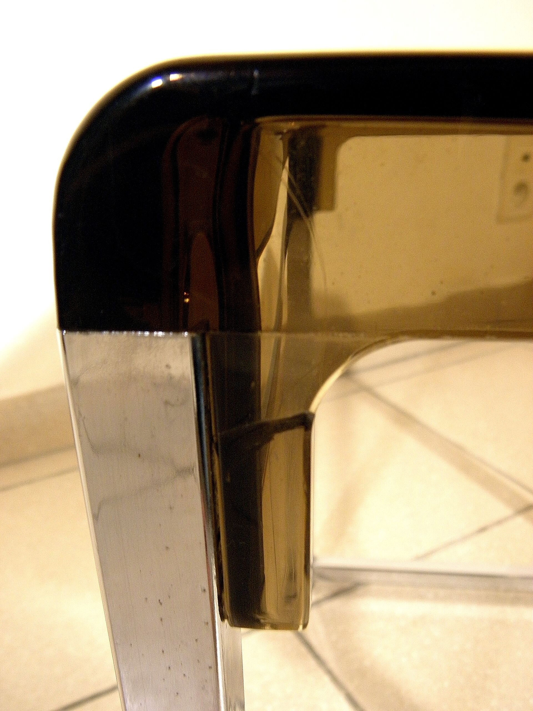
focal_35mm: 30
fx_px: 616
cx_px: 266
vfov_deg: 60.0
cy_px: 356
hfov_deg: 46.8
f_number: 3.6
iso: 250
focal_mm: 5.5
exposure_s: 1/8
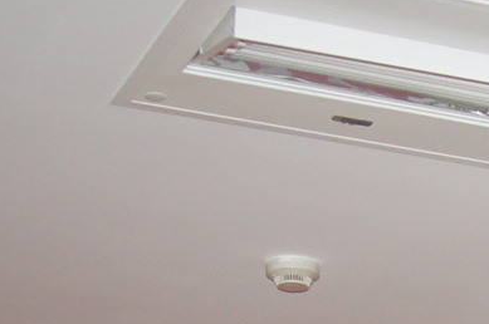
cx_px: 891
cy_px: 708
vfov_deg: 8.1
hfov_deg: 11.9
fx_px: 2156
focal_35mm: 159
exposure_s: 1/60
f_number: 3.5
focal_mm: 18
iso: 320
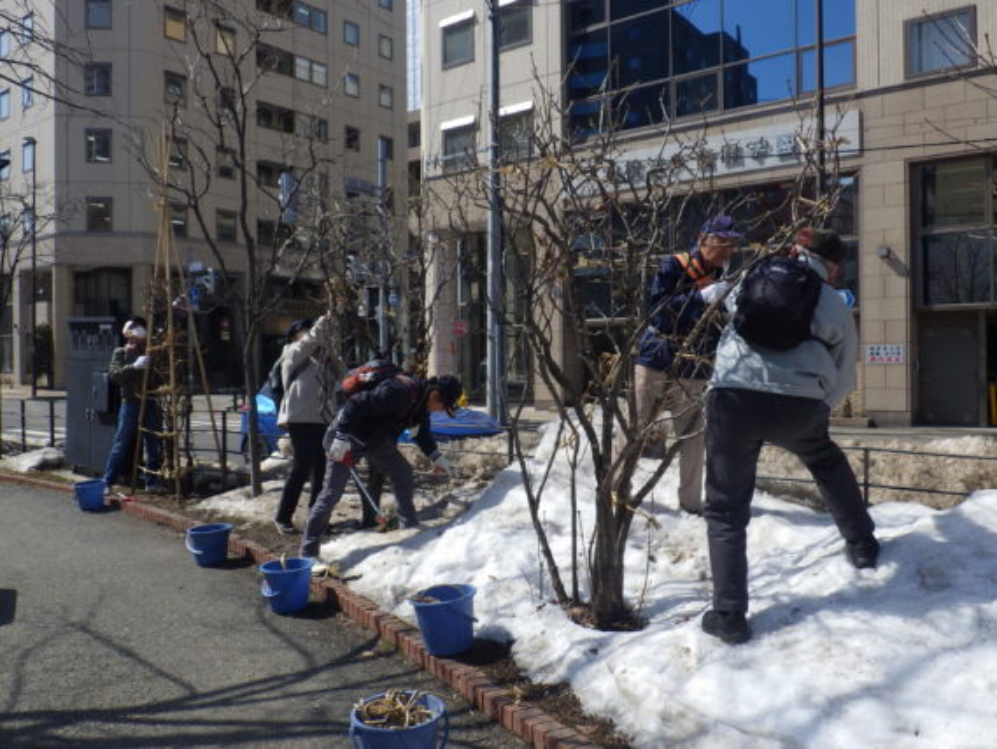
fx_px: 807
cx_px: 498
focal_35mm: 28
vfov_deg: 49.8
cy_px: 374
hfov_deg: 63.4
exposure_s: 1/1000
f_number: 4.2
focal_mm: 5
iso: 125
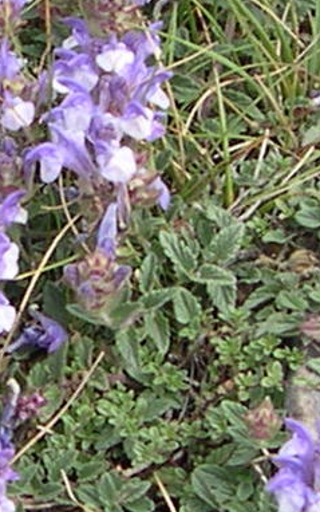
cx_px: -268
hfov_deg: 8.0
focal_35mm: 158
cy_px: 241
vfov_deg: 13.2
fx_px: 2203
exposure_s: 1/397
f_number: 2.8
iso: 100
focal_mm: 8
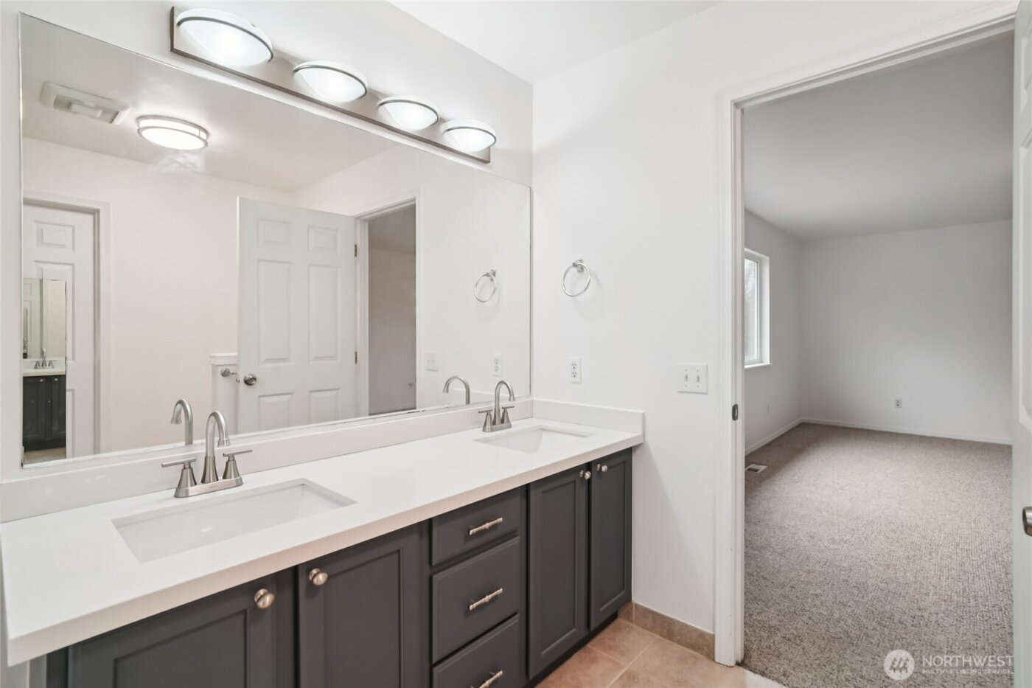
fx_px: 459
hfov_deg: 96.7
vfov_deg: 73.7
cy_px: 344
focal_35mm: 16
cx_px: 516
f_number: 8
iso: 1600
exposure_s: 1/60
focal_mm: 16
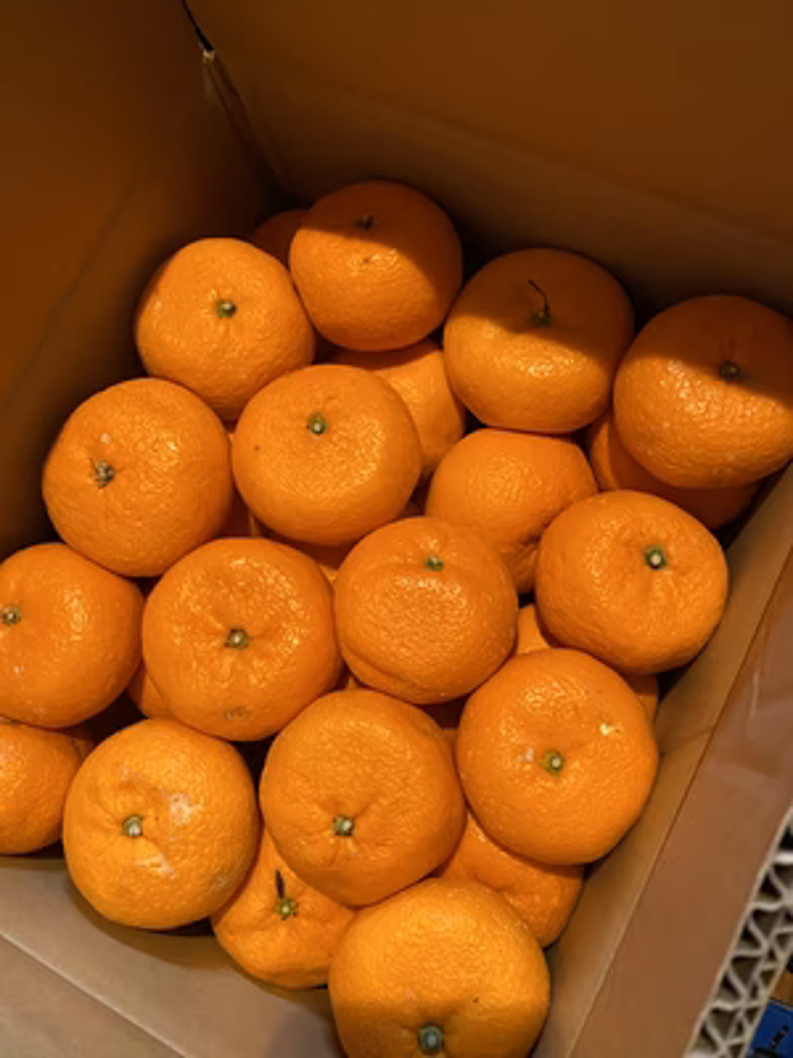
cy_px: 529
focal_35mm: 26
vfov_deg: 67.3
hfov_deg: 53.1
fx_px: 794
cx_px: 396
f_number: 1.8
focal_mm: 4.25
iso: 640
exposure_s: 1/25
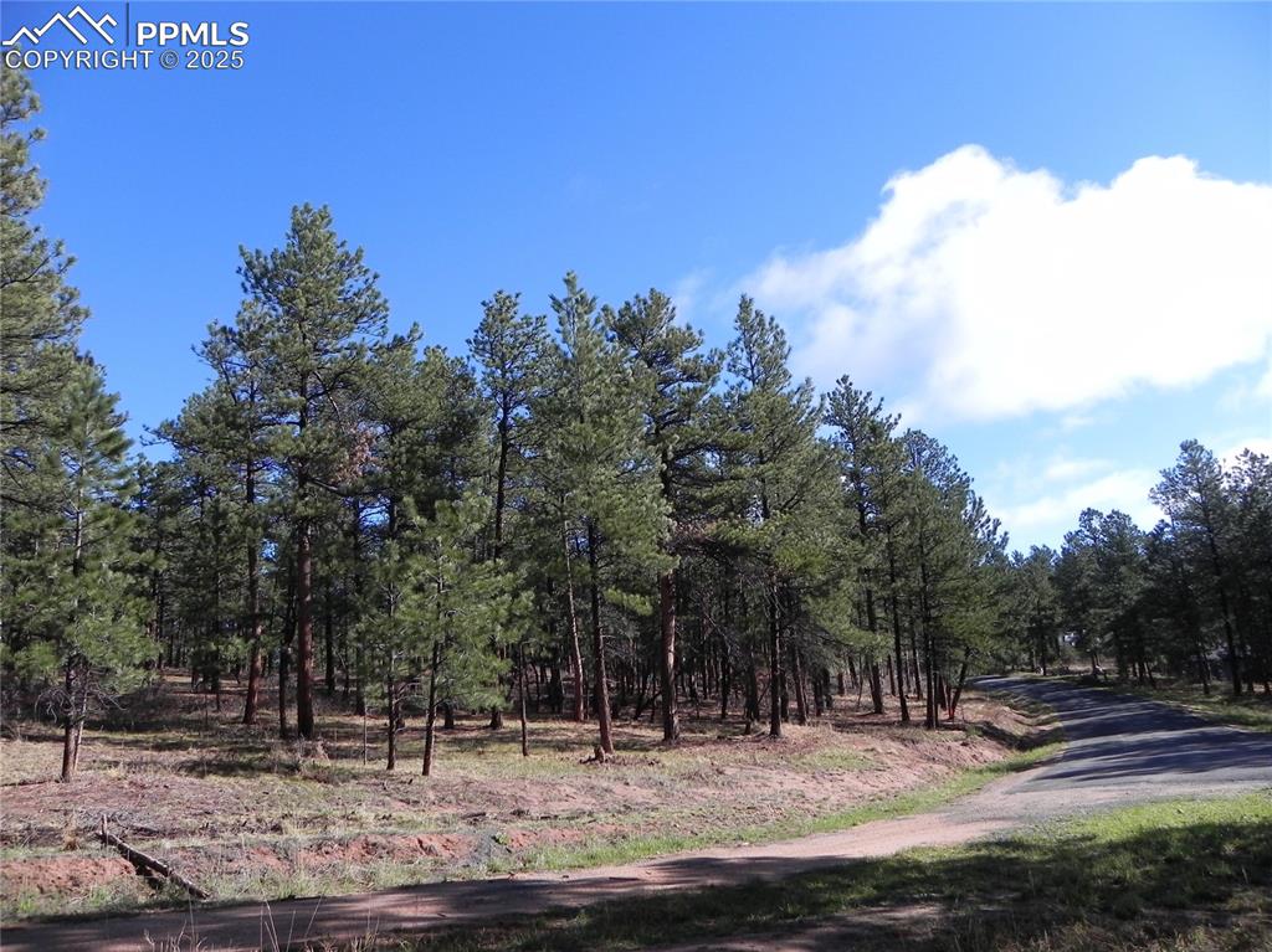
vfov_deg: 53.0
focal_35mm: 26
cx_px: 636
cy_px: 476
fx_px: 955
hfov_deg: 67.3
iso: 160
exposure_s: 1/1377
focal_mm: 4.6
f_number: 3.2
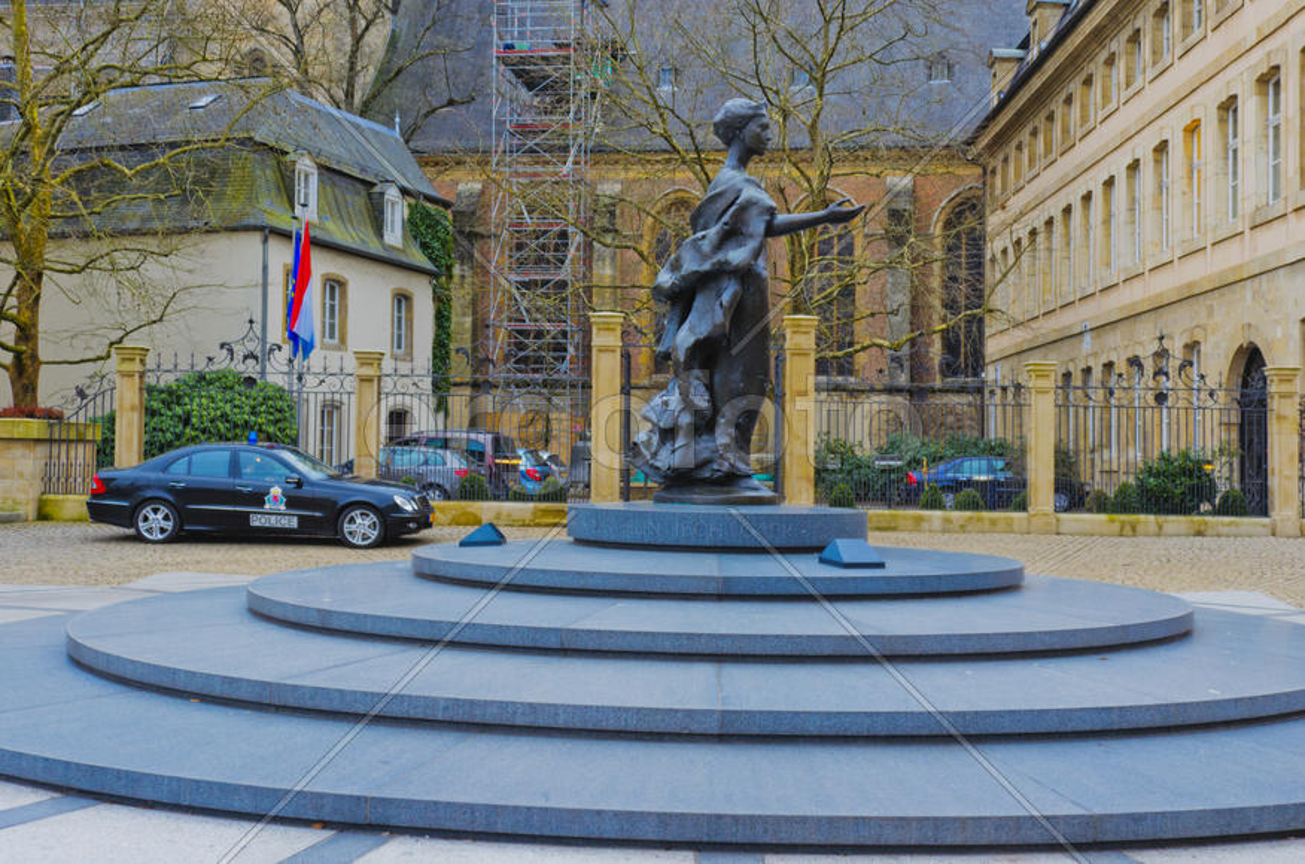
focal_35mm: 42
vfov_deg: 31.7
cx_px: 652
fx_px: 1519
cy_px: 432
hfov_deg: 46.5
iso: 320
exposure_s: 1/30
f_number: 3.5
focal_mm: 28
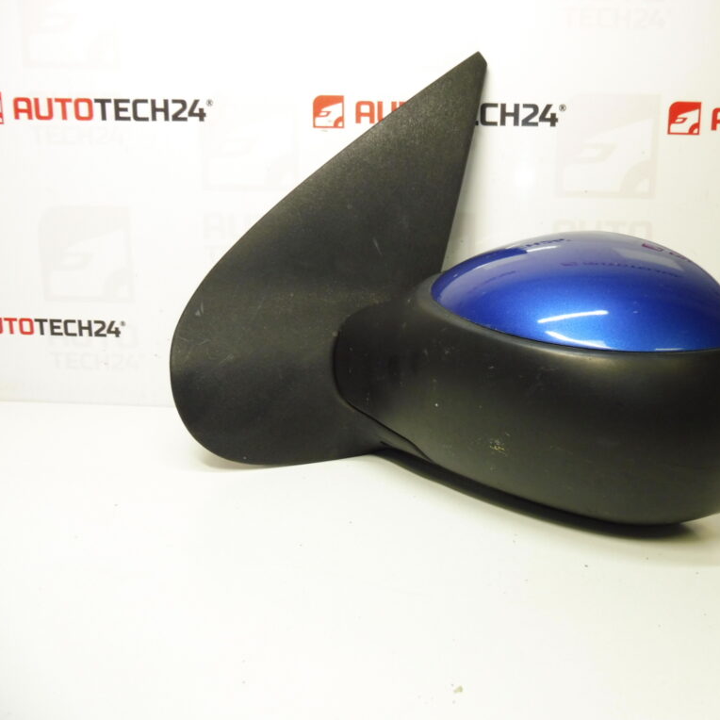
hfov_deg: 50.3
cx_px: 475
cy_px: 360
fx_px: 753
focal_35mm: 32
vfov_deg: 51.1
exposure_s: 1/60
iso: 200
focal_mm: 4.8
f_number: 3.5
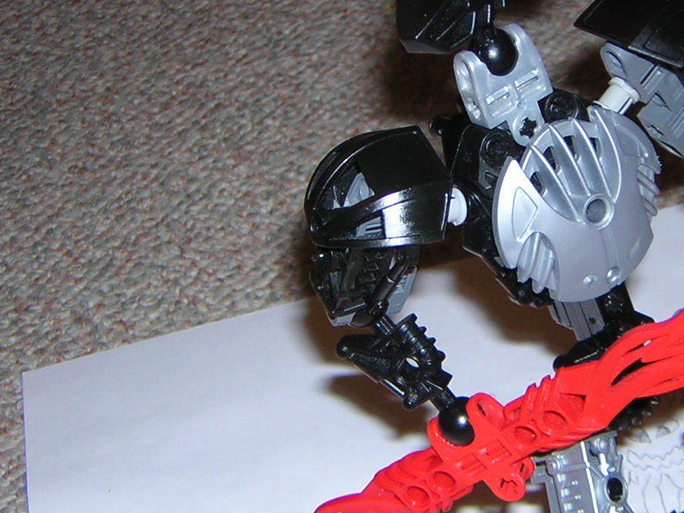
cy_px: 187
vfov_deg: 15.7
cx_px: 517
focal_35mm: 94
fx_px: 1857
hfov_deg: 20.7
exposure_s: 1/60.1
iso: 100
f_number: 3.2
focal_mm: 7.1
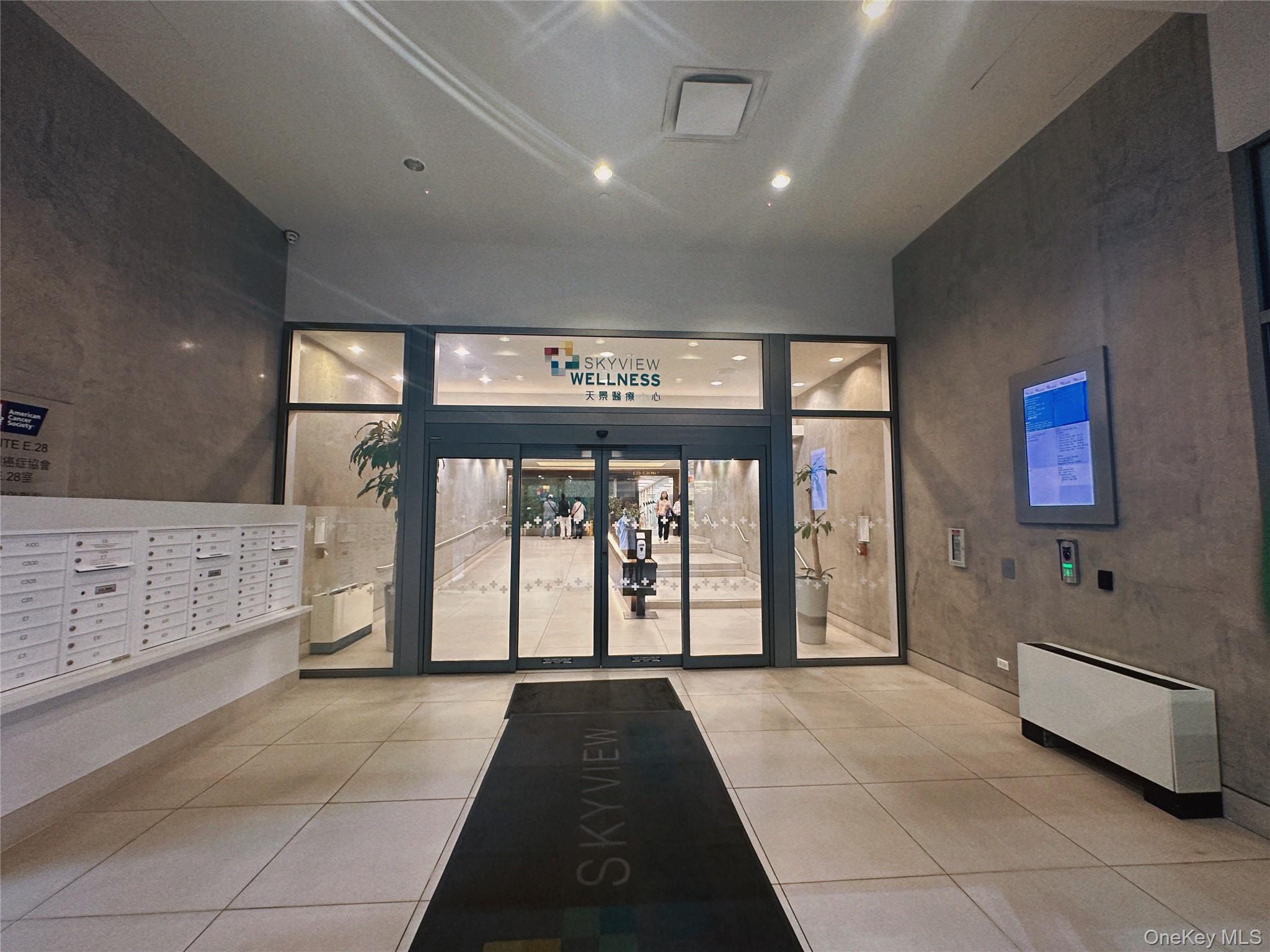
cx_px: 635
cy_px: 476
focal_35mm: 14
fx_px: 514
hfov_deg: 102.1
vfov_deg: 85.7
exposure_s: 1/60
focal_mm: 2.22
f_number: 2.2
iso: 500
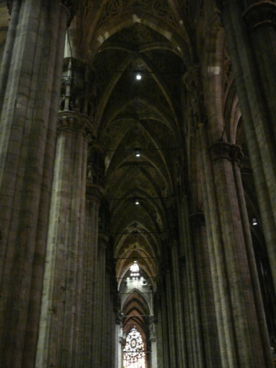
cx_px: 138
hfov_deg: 37.7
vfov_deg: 49.0
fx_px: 404
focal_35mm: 38
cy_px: 184
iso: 800
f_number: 2.8
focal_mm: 6.3
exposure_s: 1/8
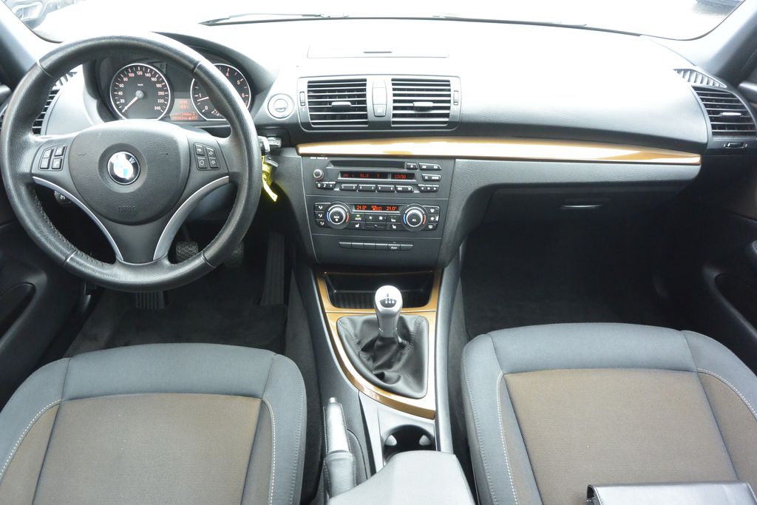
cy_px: 252
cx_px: 378
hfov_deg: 67.4
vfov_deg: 47.9
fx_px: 568
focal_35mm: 27
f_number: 3.5
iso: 900
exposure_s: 1/30
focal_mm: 10
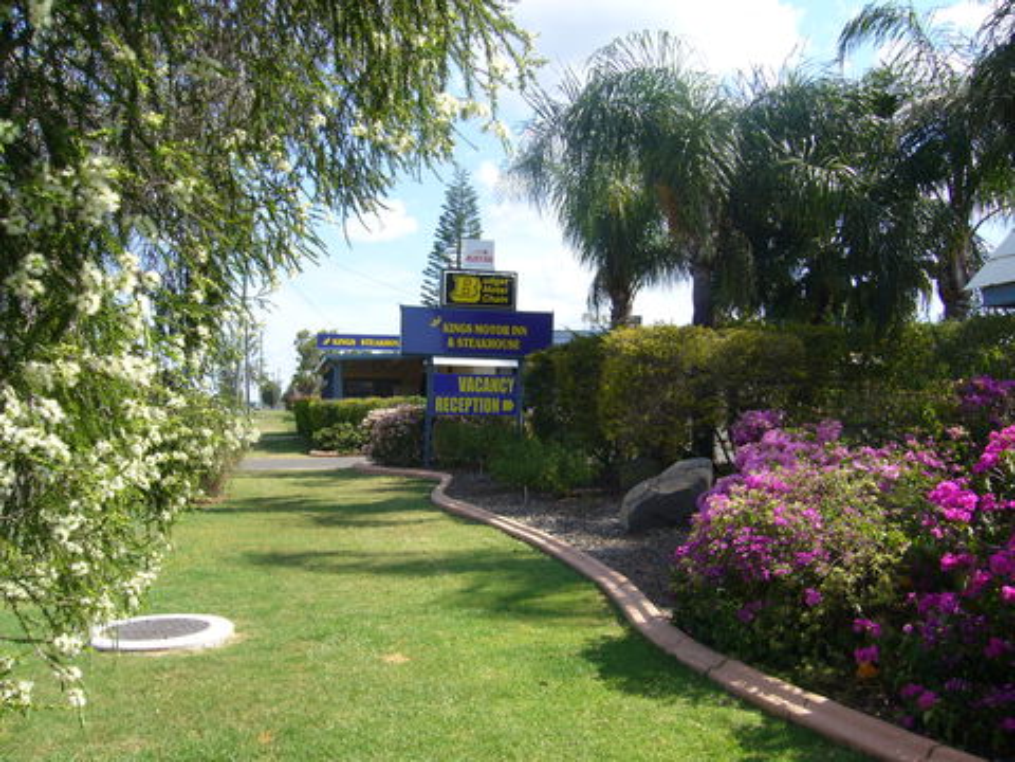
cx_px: 508
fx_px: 1026
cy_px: 381
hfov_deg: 52.6
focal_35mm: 35
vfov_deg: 40.7
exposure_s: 1/160
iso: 80
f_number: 5.6
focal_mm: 5.8
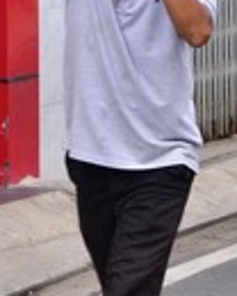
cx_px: 390
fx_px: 3779
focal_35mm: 431
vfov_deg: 4.5
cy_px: -89
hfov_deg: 3.6
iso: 125
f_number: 5
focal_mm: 92
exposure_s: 1/160
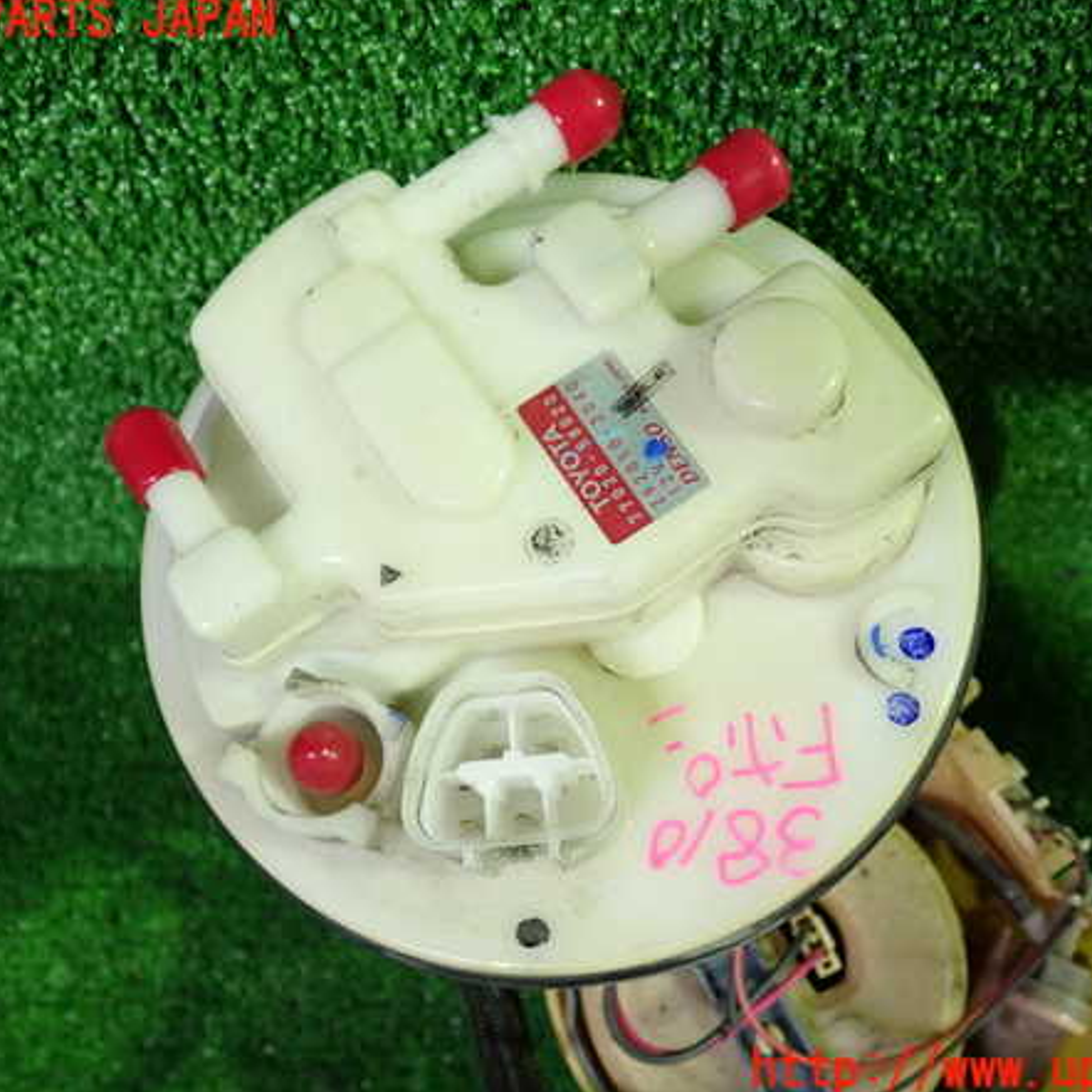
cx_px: 568
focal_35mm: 36
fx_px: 1285
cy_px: 546
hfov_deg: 46.0
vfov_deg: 46.0
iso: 320
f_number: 2.3
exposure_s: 1/30
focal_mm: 5.4
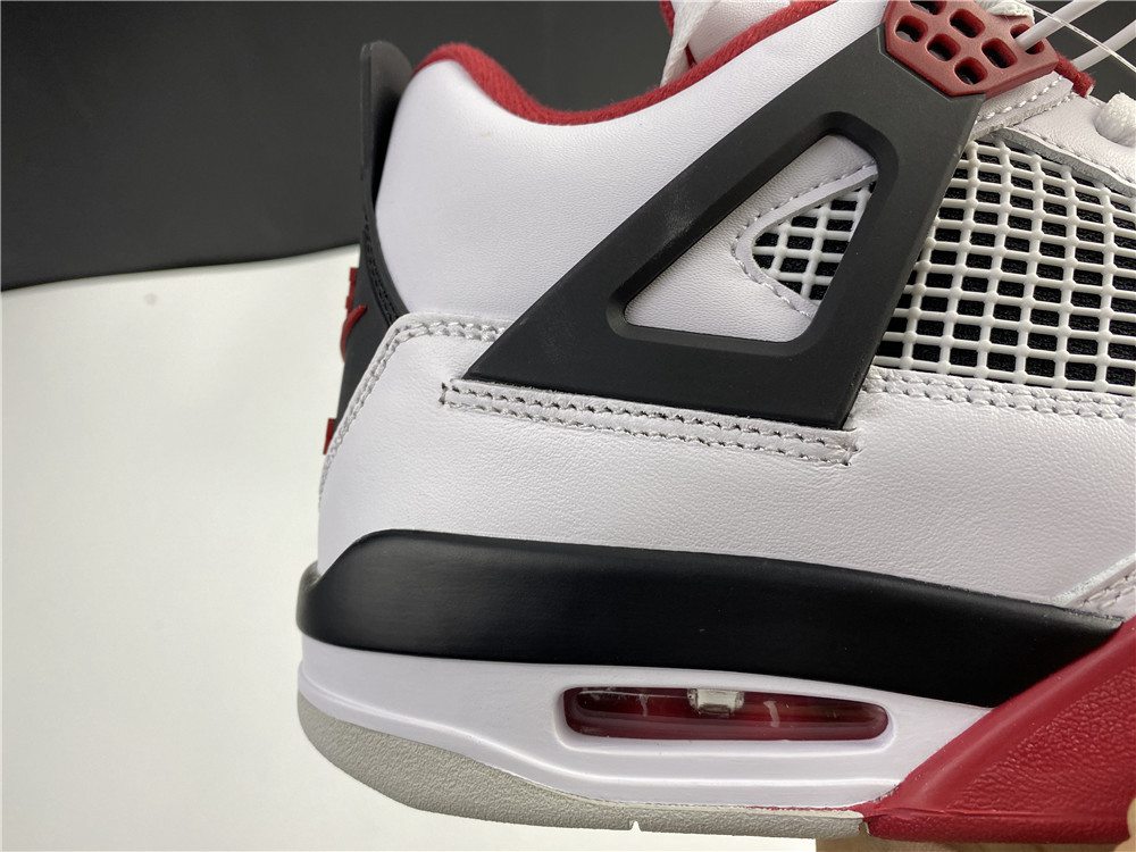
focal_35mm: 26
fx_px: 853
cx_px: 568
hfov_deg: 67.3
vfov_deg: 53.1
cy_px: 426
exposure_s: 1/100
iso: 50
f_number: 1.8
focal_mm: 4.25
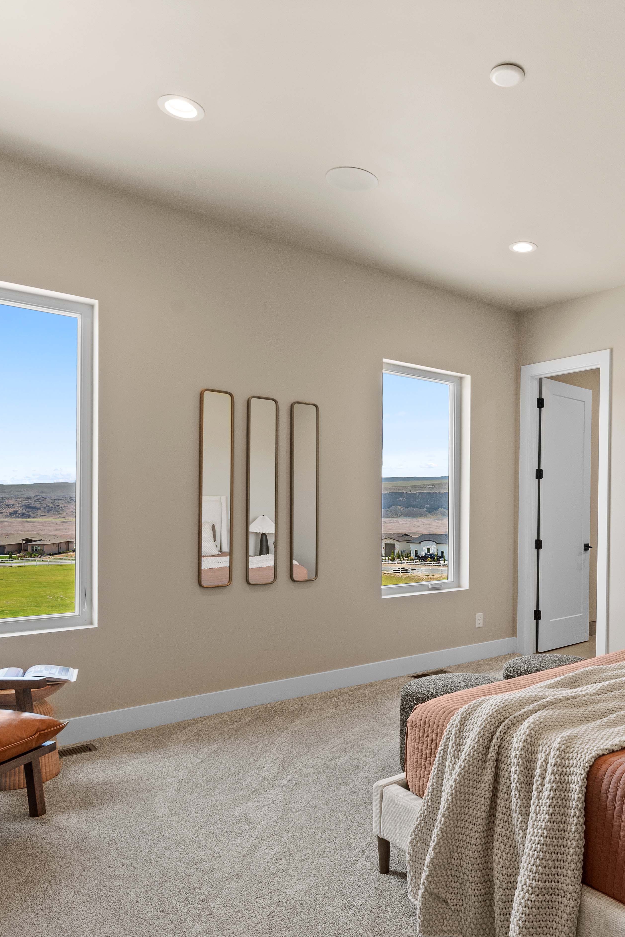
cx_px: 486
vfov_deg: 73.7
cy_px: 497
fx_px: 625
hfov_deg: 50.4
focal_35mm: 24
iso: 200
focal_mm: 15
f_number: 8
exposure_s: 1/25
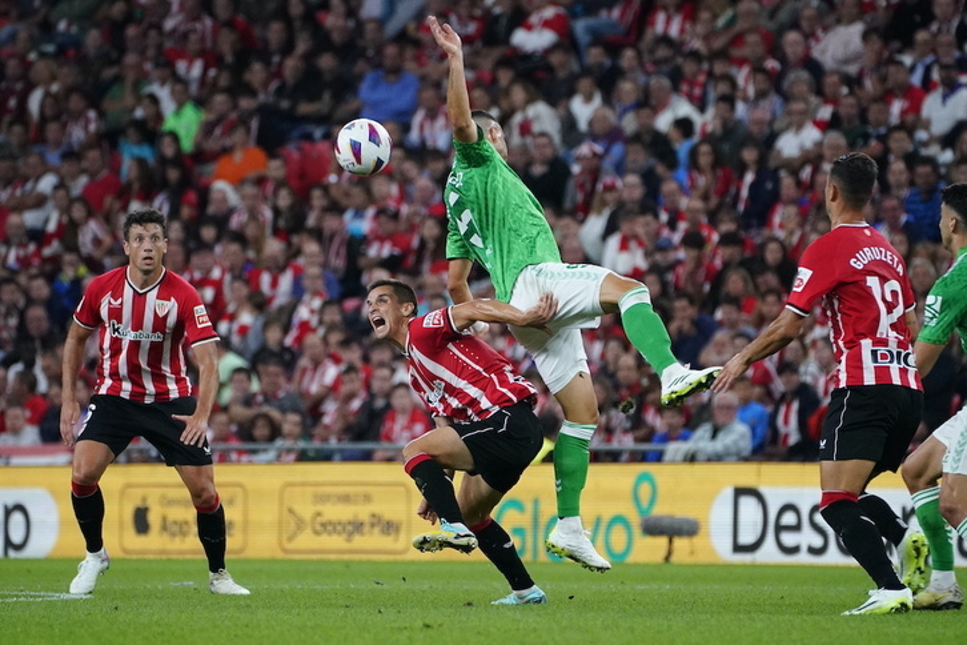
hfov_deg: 3.8
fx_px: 14423
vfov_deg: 2.6
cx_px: 484
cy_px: 322
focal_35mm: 537
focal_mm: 358
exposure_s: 1/800
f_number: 5.6
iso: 5000
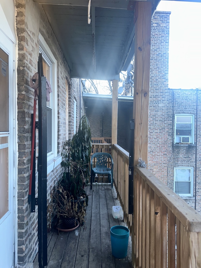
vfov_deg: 71.6
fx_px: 186
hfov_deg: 56.8
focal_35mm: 24
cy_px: 134
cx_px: 100
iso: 64
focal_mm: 6.86
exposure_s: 1/30
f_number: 1.78
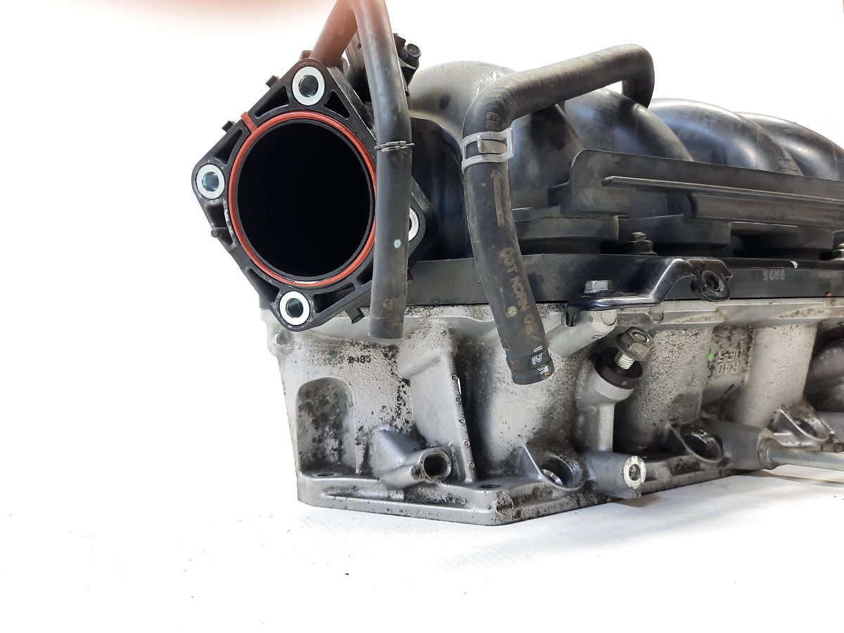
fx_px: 610
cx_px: 422
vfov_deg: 54.9
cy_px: 316
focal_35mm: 25
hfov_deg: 69.4
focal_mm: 4.6
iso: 200
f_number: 2
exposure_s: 1/50
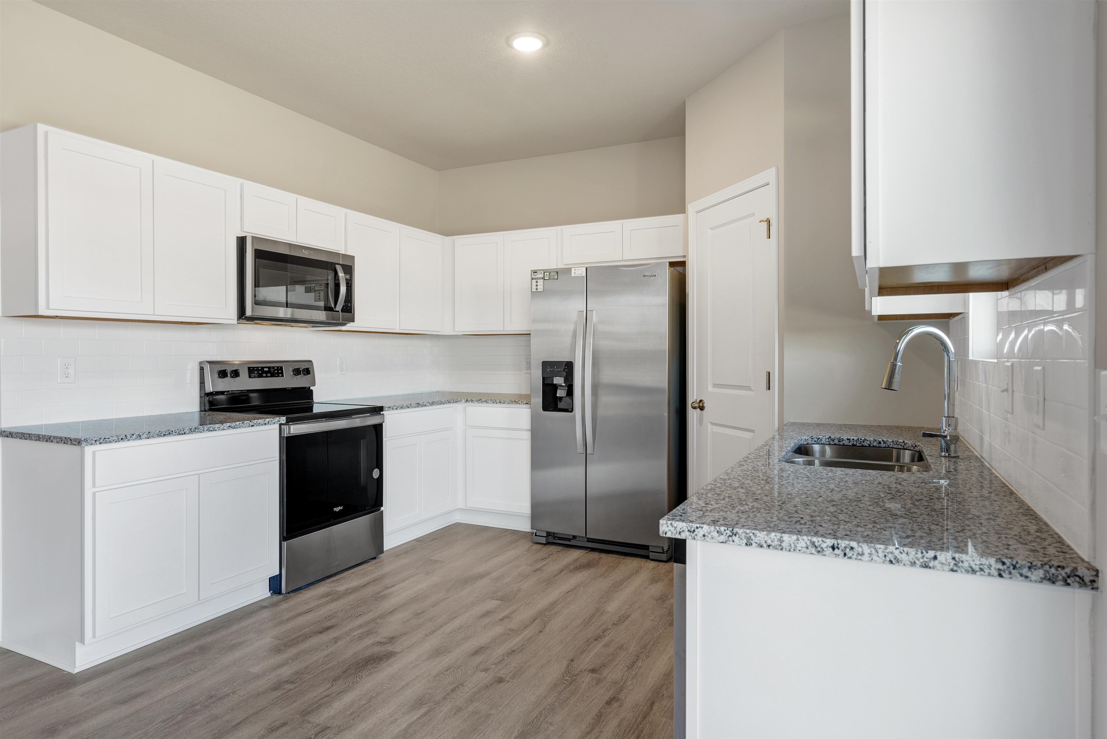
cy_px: 370
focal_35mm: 21
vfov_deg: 59.5
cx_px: 554
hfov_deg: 81.2
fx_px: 646
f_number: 8
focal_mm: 21
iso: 200
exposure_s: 1/10
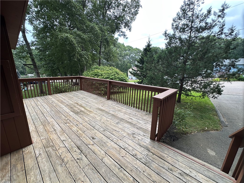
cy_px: 92
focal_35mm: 14
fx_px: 99
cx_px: 122
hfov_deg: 102.1
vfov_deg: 85.7
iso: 40
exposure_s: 1/299
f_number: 2.2
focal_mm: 2.22
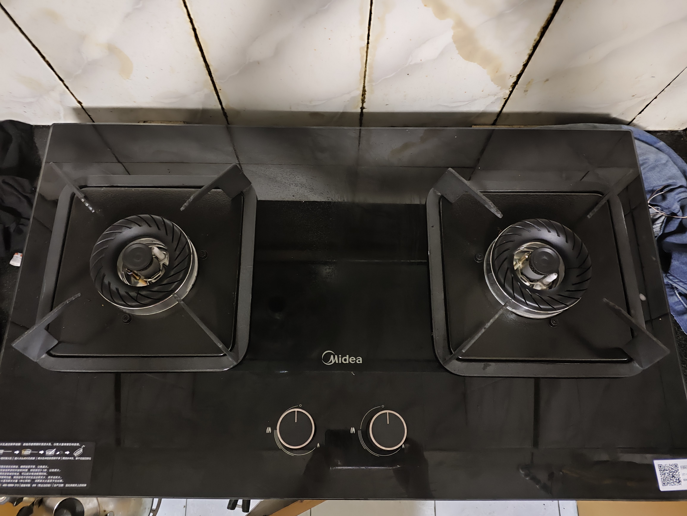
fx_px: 496
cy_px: 258
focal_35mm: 25
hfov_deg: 69.4
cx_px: 344
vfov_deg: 54.9
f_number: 1.79
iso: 6256
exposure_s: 1/10
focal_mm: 4.71
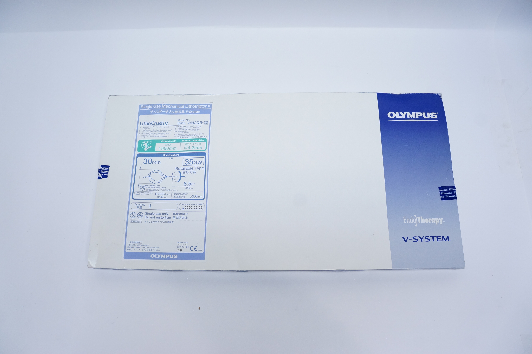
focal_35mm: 27
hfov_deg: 67.4
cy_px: 177
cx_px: 266
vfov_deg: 47.8
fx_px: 399
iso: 800
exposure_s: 1/80
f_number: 6.3
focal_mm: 18
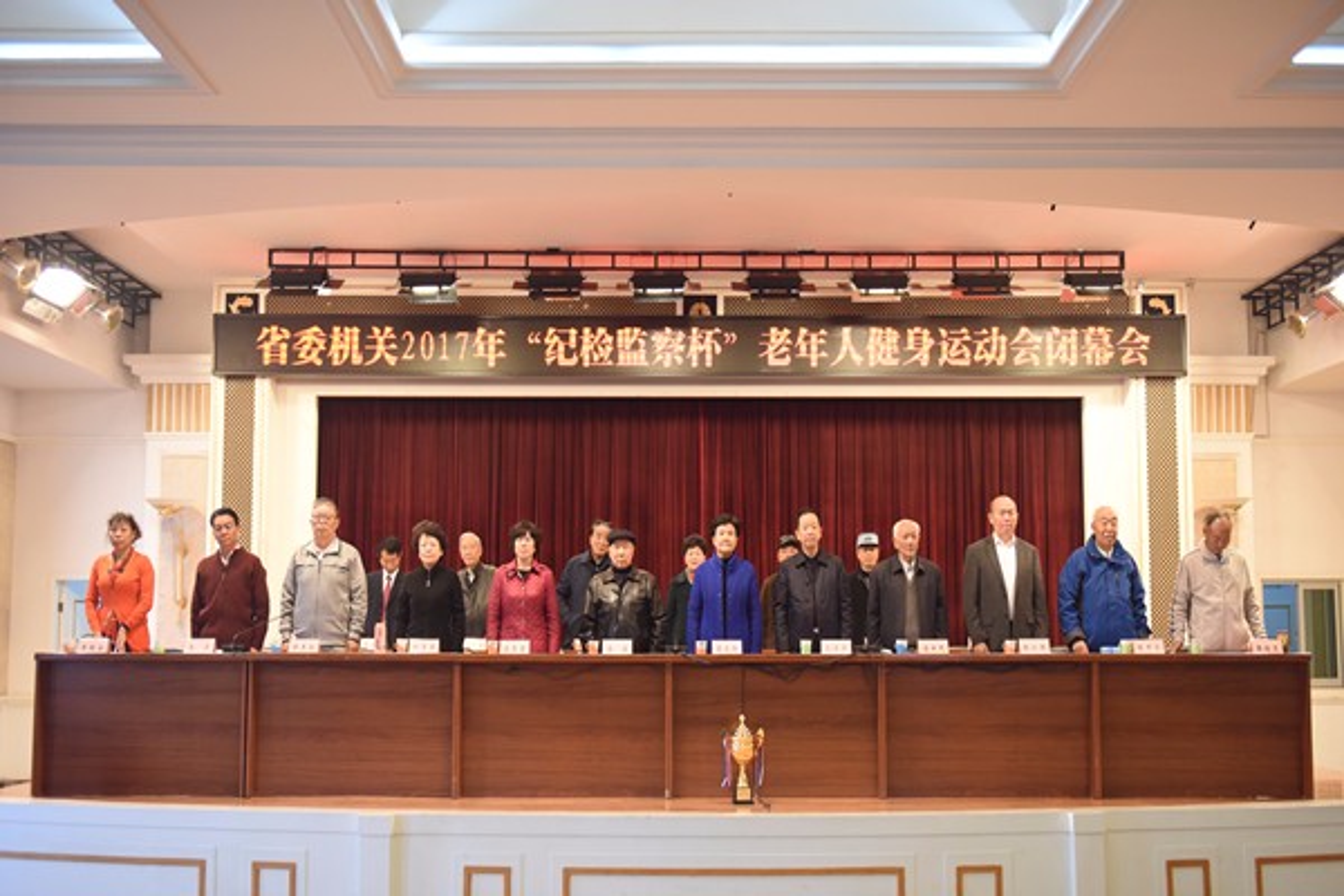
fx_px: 1195
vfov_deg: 41.1
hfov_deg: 58.7
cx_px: 672
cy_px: 448
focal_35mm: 32
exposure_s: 1/100
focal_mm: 32
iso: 2000
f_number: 2.8
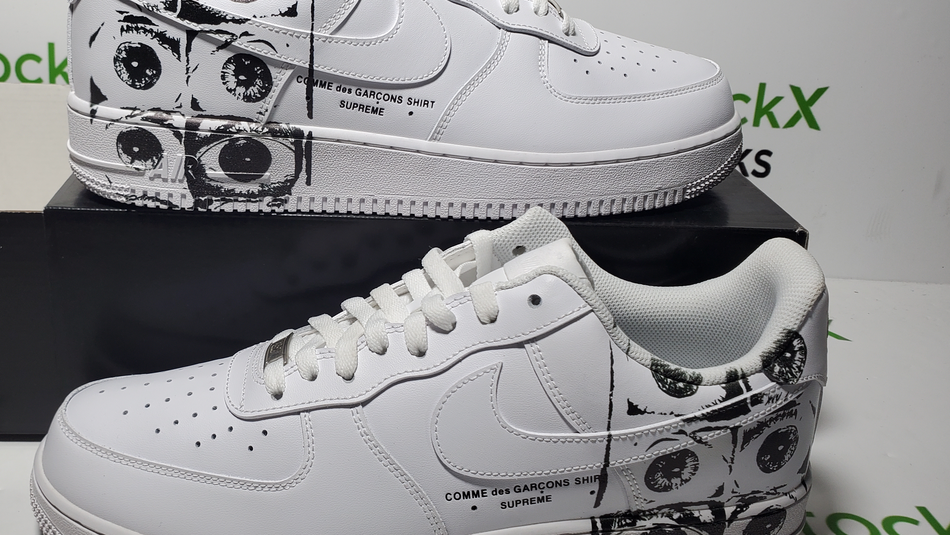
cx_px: 382
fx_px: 932
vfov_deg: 32.0
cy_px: 253
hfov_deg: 53.6
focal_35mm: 37
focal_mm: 4.3
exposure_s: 1/228
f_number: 2.4
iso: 50
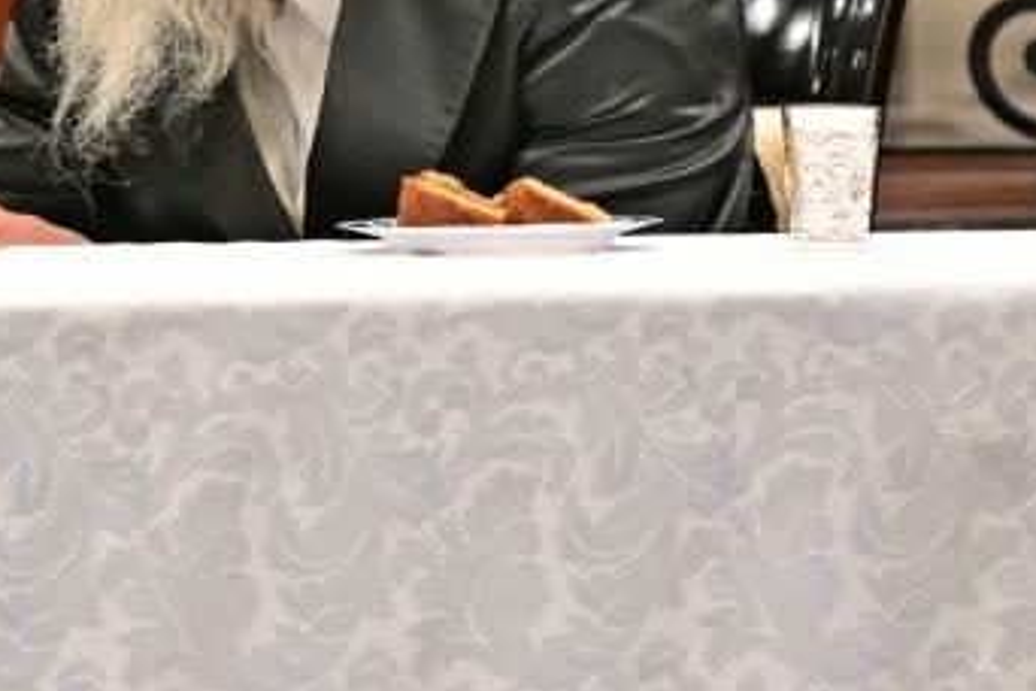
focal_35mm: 898
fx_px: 25840
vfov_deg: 1.5
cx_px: -209
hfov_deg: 2.3
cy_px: -302
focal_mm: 200
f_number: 2.8
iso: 400
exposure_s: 1/400
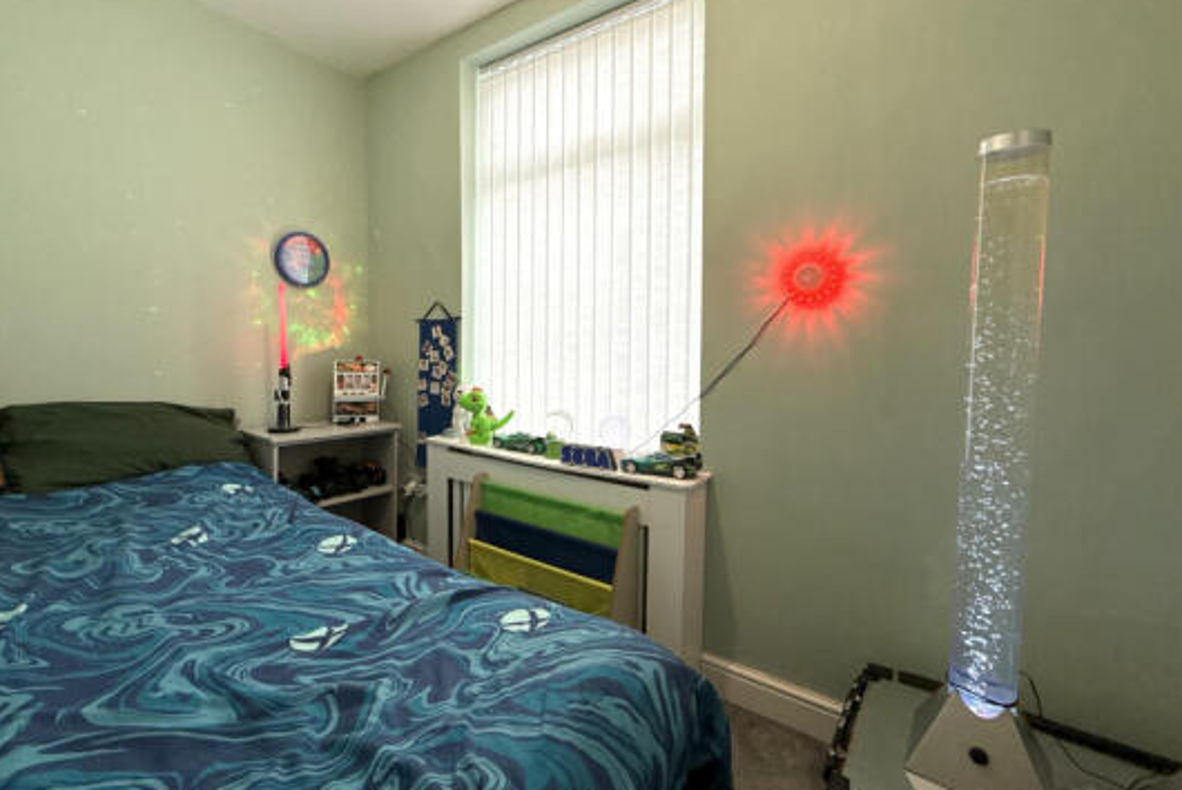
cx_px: 536
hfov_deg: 96.4
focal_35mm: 16
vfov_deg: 73.7
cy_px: 365
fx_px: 526
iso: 64
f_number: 2.2
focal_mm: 2.22
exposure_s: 1/100
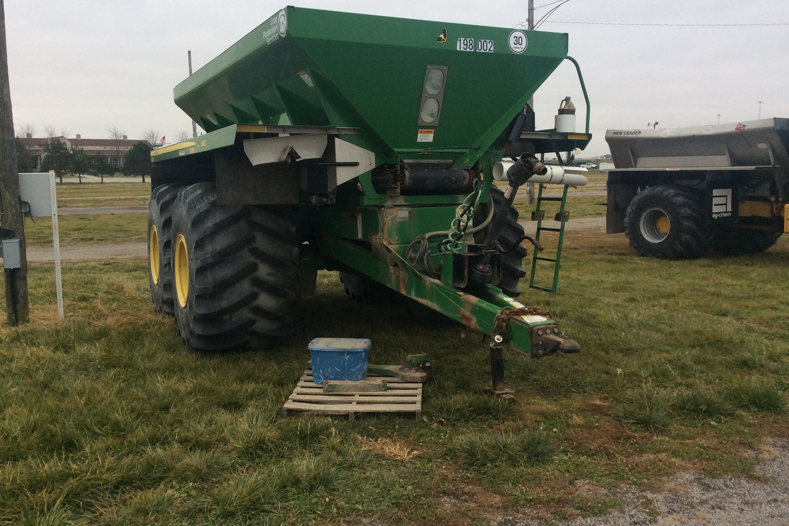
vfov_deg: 38.8
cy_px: 238
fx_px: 745
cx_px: 390
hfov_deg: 55.8
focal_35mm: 34
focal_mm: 3.3
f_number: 2.4
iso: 40
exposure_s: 1/60
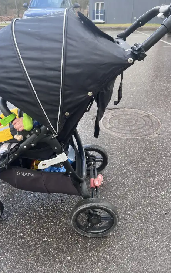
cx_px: 73
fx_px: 209
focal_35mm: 28
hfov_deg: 44.5
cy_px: 135
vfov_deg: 66.4
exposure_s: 1/297
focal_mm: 5.1
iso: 50
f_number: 1.6
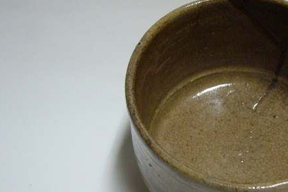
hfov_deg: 29.7
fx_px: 528
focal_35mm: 66
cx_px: 237
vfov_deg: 20.6
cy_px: 97
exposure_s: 1/8
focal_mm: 5.8
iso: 200
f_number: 2.8
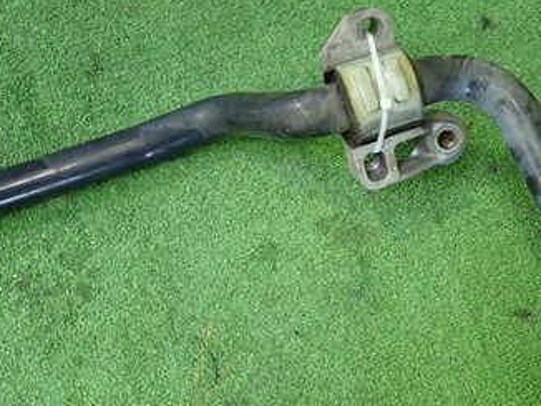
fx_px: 719
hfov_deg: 40.5
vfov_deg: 31.6
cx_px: 375
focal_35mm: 46
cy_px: 209
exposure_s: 1/30
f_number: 2
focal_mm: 4.5
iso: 200
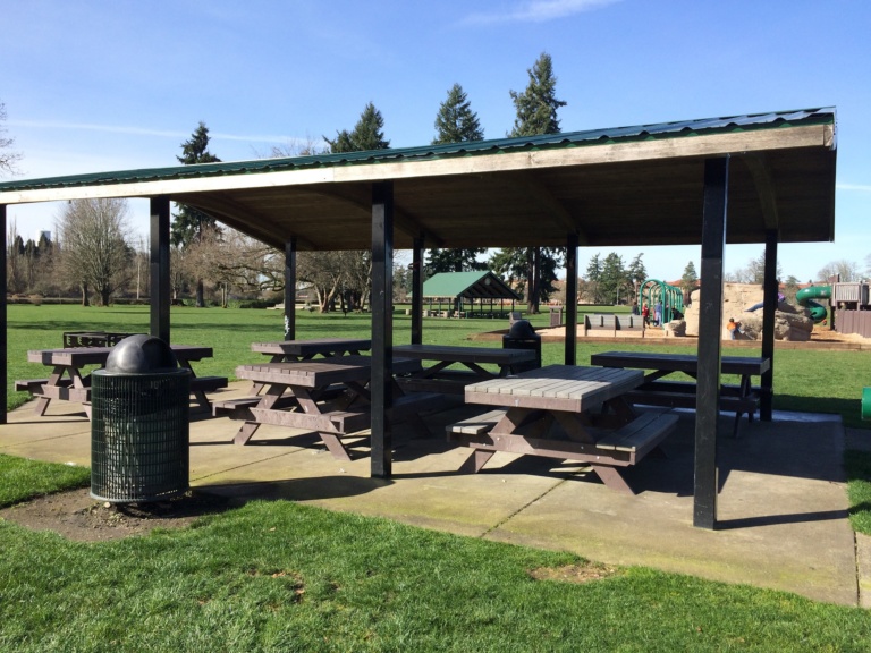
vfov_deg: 48.2
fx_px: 730
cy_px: 326
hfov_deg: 61.7
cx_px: 436
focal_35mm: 29
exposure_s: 1/1080
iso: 32
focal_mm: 4.15
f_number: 2.2
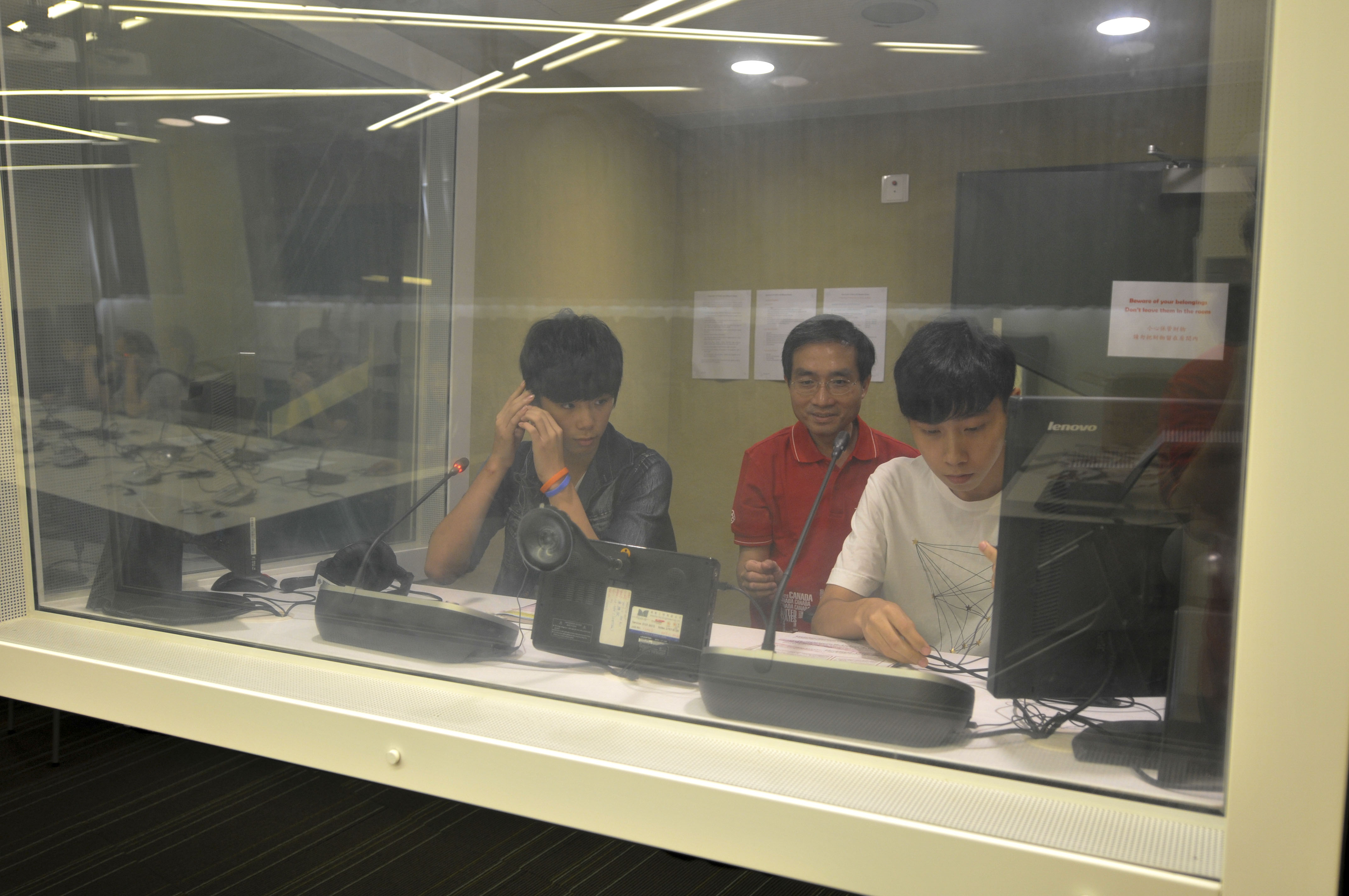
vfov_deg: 43.5
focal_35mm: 30
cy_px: 448
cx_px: 674
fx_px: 1123
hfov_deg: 62.0
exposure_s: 1/80
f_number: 2.8
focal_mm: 20
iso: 640
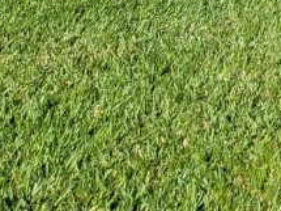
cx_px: 446
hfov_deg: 23.4
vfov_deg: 17.0
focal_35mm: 62
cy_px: -219
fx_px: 503
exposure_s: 1/1575
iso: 64
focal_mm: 2.2
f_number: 2.2
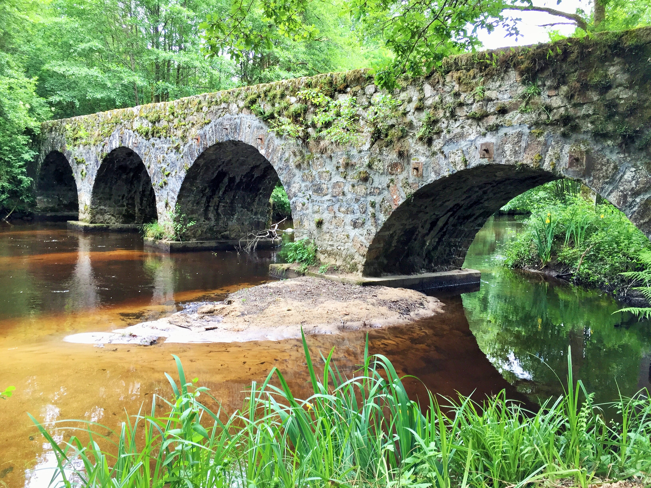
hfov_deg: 61.7
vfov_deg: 48.2
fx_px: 545
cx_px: 326
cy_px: 244
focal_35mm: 29
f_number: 2.2
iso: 50
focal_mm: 4.15
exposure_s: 1/100
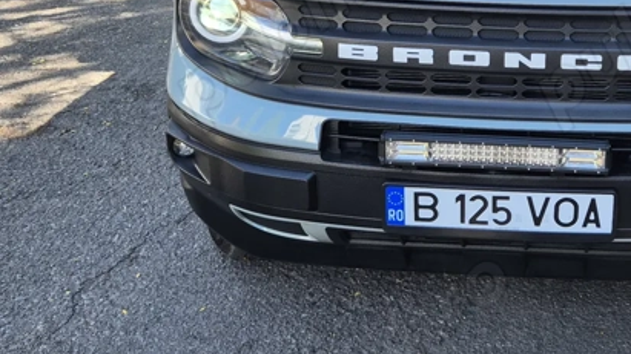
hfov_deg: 33.2
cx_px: 520
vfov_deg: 19.3
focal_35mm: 61
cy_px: 18
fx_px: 1020
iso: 50
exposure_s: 1/300
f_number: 1.8
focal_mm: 5.4
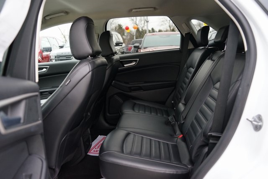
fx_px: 231
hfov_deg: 60.3
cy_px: 90
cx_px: 134
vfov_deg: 42.3
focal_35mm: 31
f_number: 3.2
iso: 1600
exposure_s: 1/160
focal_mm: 31
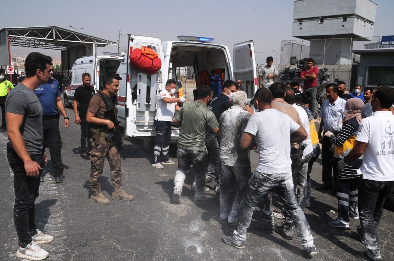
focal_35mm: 60
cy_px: 130
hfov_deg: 33.4
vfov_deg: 22.6
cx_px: 197
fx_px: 656
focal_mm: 40
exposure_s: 1/1250
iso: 640
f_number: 18
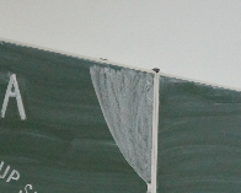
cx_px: 338
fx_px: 1149
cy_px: 326
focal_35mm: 161
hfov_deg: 11.6
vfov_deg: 9.2
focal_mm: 28
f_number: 4
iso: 3200
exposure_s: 1/50
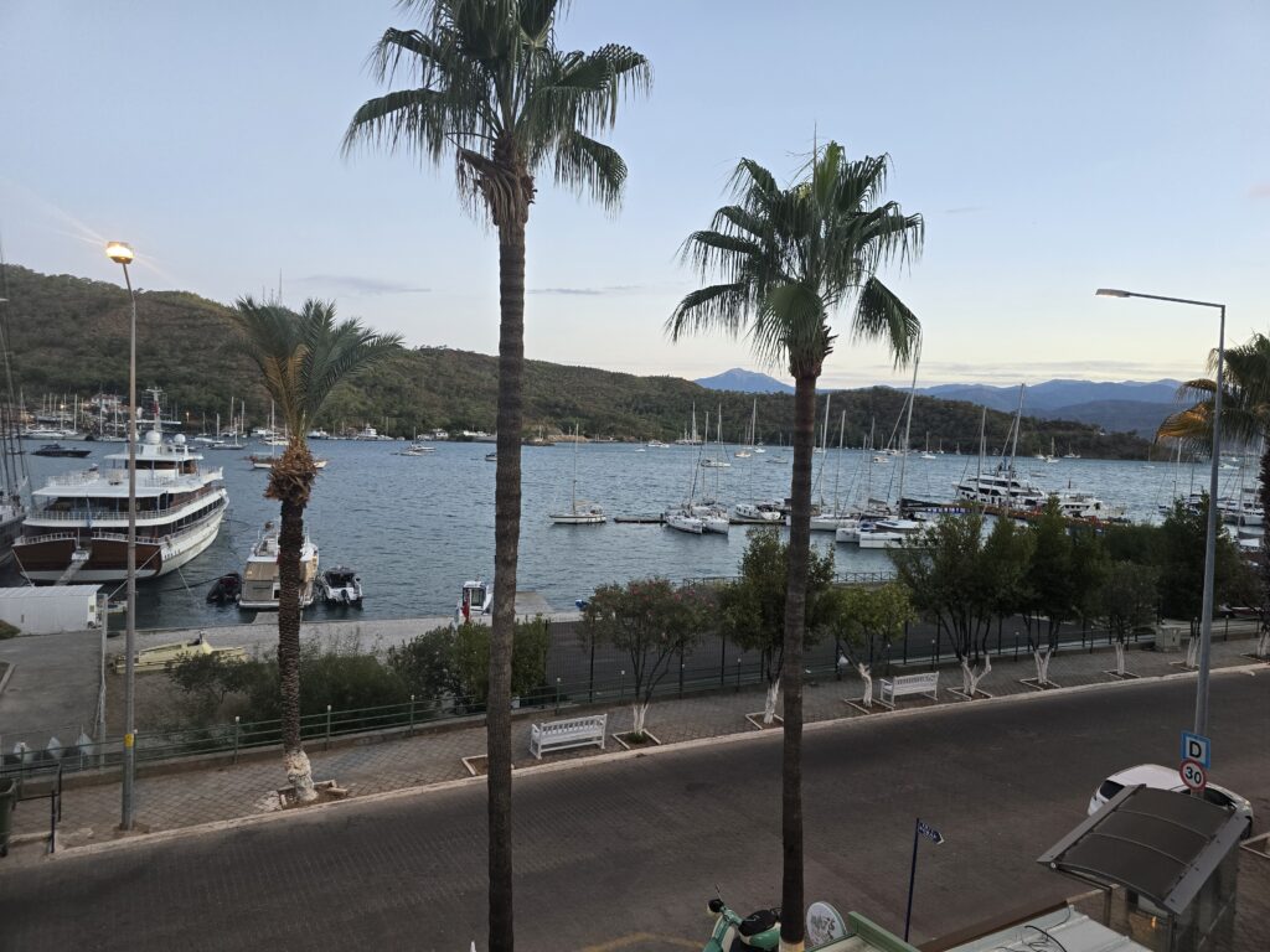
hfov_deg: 73.9
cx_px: 635
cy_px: 476
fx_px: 844
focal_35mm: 23
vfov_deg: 58.9
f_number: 1.7
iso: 200
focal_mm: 6.3
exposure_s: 1/100
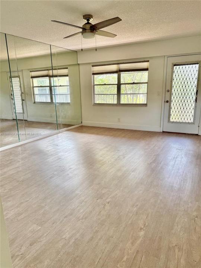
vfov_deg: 71.6
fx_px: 186
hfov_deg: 56.8
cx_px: 100
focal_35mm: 24
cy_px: 134
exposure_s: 1/140
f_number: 1.78
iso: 125
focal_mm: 6.76
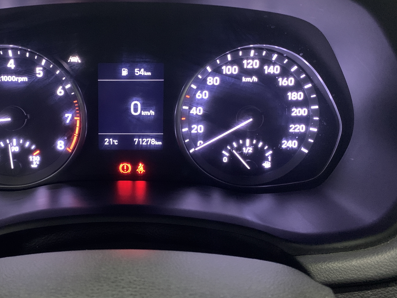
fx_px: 459
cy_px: 136
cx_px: 123
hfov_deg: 45.8
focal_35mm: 40
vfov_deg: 35.9
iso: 640
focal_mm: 4.25
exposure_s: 1/20
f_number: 1.8
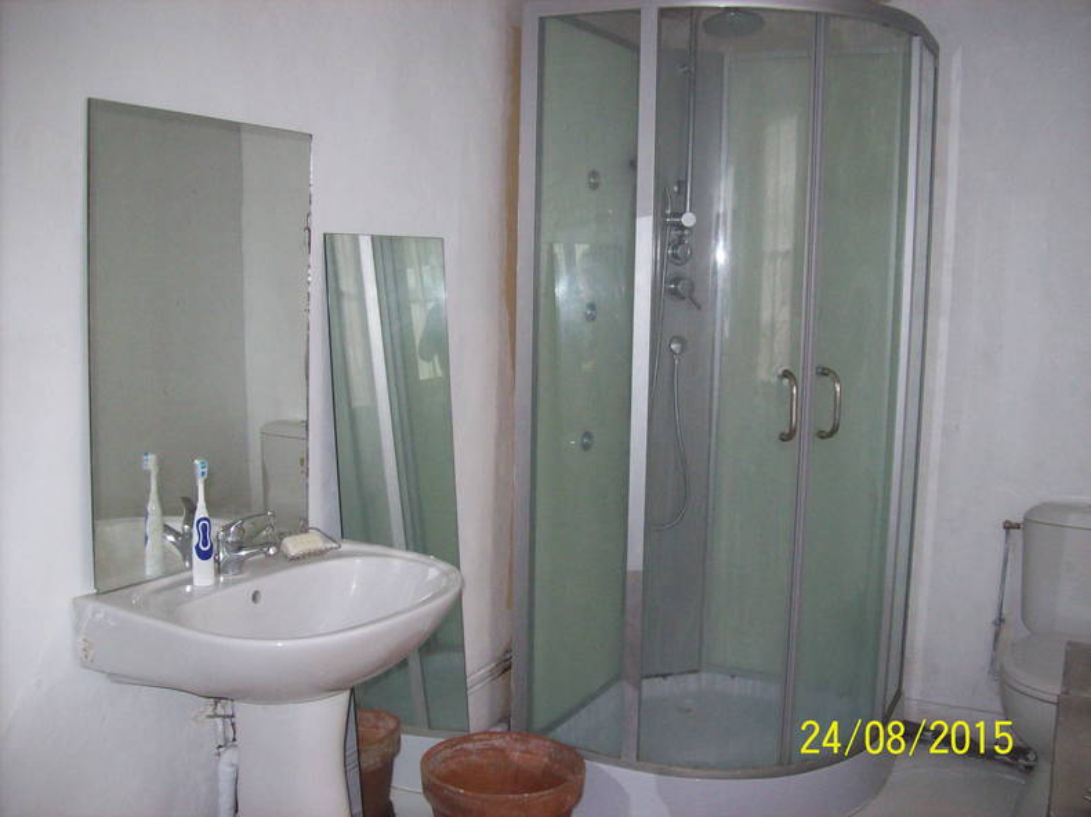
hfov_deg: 51.4
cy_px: 408
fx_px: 1134
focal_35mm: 36
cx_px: 546
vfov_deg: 39.6
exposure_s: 1/64
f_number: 2.7
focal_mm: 6
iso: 200
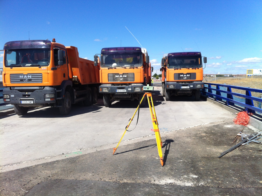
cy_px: 98
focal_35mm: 35
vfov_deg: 40.6
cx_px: 131
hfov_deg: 52.7
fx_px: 265
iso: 80
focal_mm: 3.85
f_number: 2.8
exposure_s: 1/1885
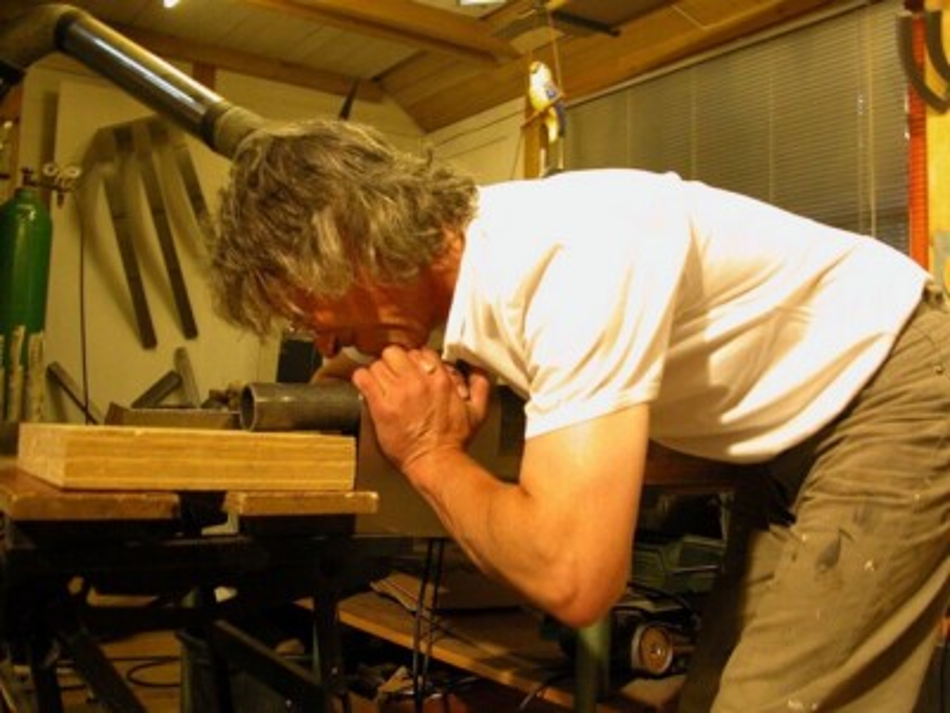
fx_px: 933
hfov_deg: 54.0
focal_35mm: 34
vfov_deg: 41.8
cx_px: 475
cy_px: 356
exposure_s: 1/42.3
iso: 400
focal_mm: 8.9
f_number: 2.8
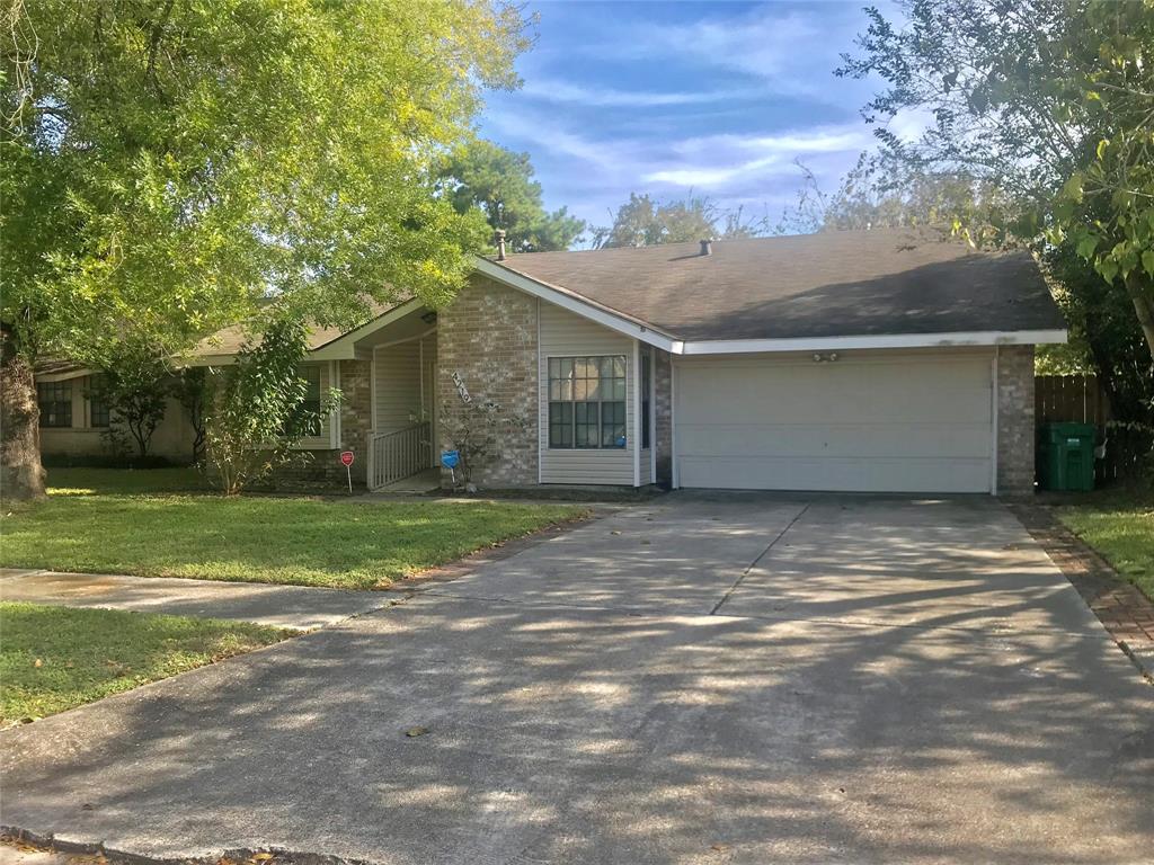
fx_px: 933
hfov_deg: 63.4
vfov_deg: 49.7
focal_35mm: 28
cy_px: 432
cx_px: 577
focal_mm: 3.99
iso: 20
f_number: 1.8
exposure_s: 1/977
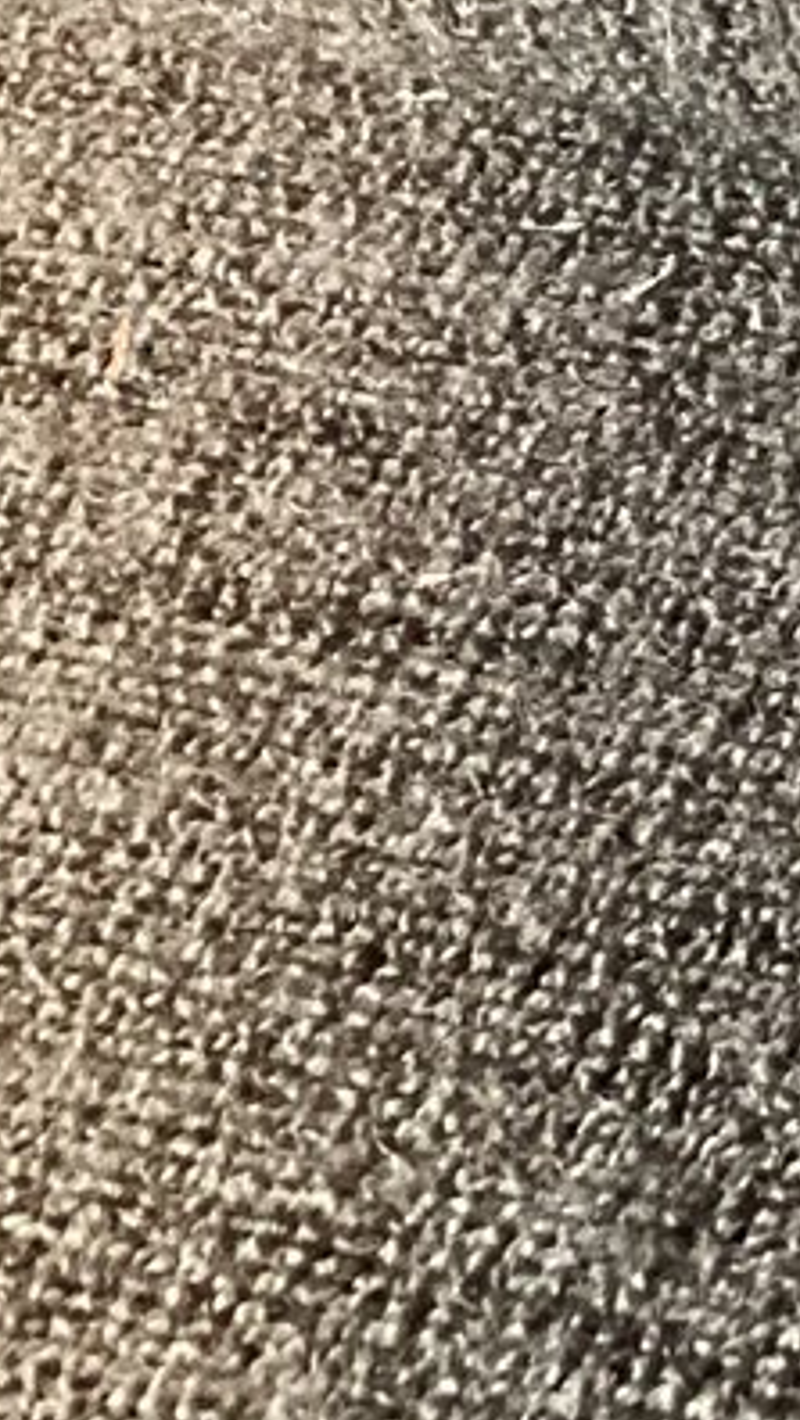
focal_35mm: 129
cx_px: 1914
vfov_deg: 16.5
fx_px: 4861
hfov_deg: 8.6
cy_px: 325
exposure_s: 1/30
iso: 400
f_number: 2.4
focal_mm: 3.3
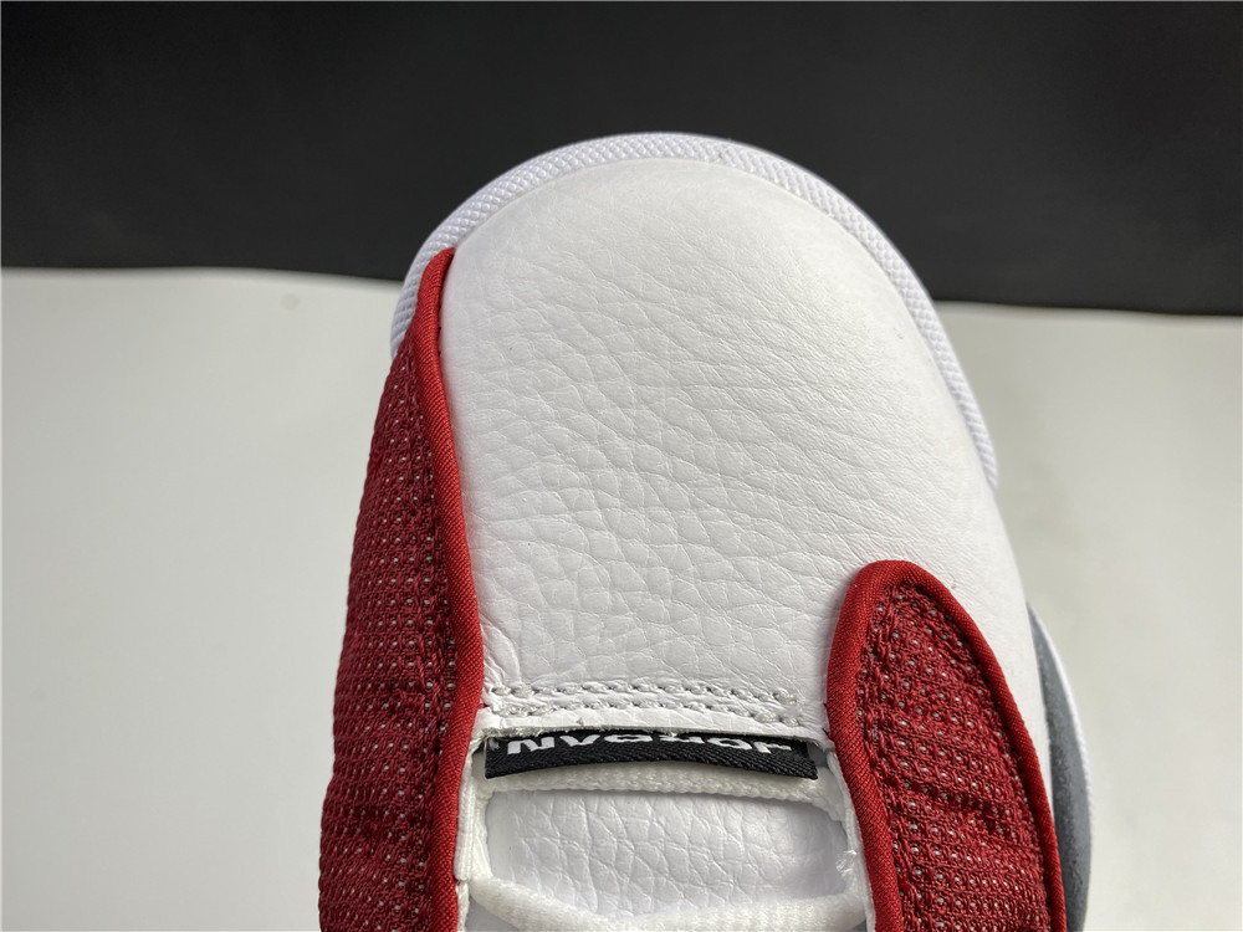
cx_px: 622
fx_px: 934
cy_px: 466
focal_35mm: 26
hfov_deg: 67.3
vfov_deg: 53.1
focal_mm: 4.25
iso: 32
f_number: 1.8
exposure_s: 1/116
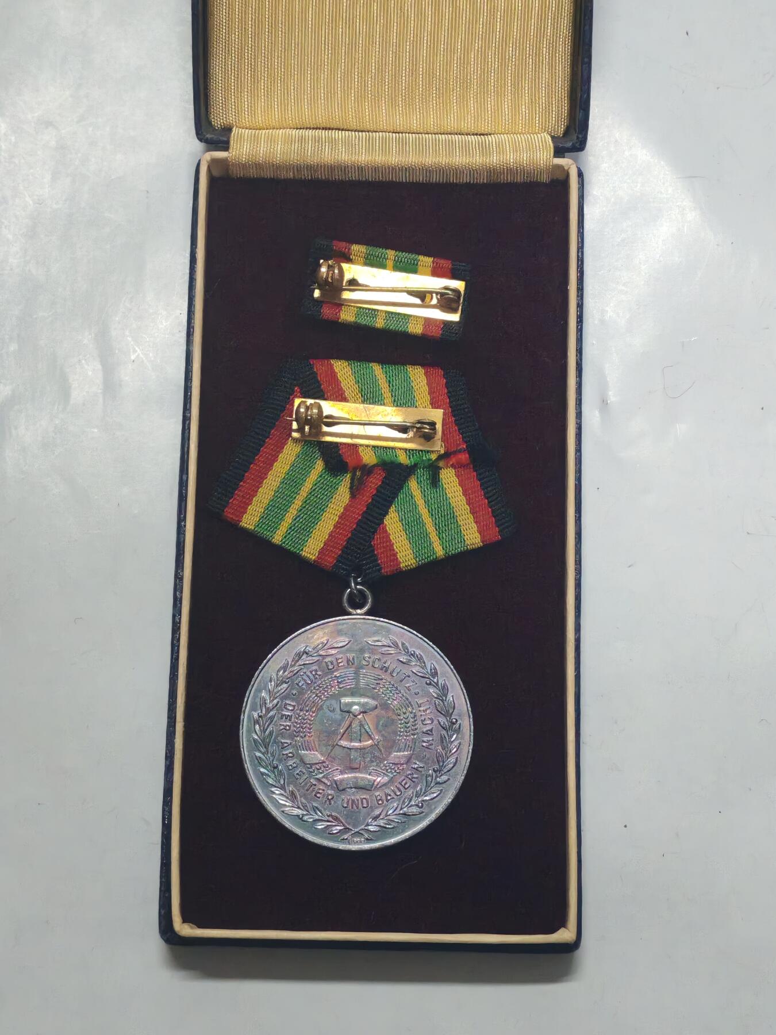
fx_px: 2033
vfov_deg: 28.6
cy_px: 518
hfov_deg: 21.6
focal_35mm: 68
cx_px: 388
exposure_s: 1/33
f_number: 1.95
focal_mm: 5.52
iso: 800
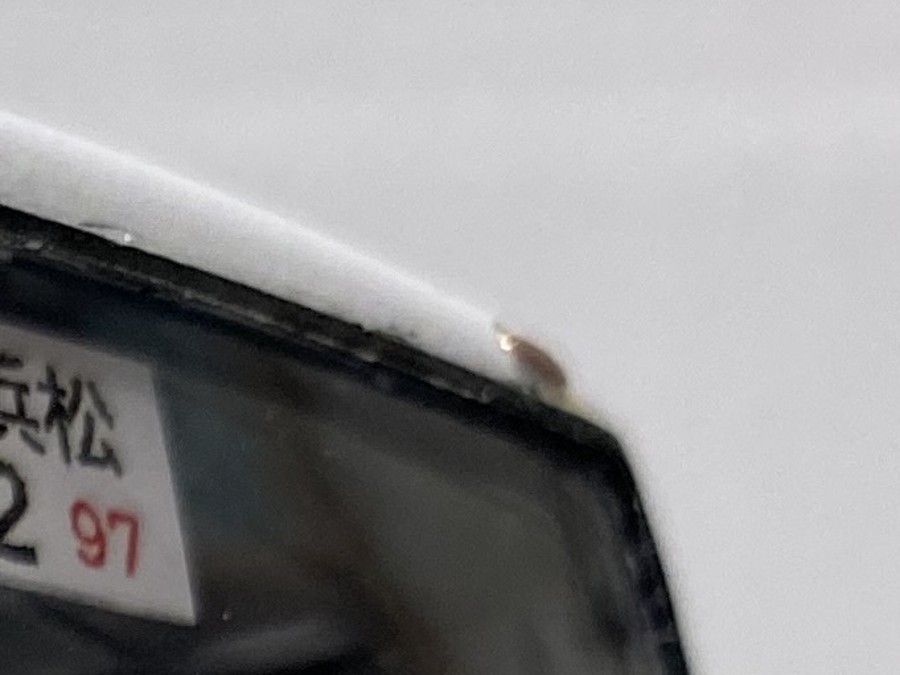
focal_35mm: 154
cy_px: 1771
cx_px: -1015
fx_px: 4005
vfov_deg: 8.6
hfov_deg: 11.3
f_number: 1.8
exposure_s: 1/120
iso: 100
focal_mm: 4.25
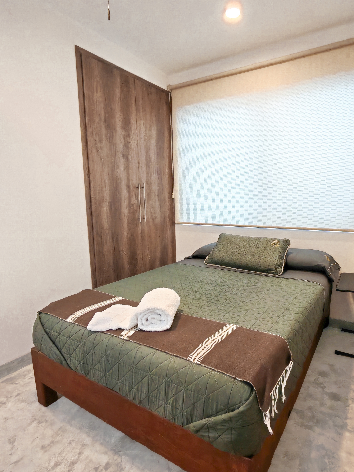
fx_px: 273
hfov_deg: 65.2
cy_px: 238
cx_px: 217
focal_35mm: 20
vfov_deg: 81.7
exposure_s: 1/50
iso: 125
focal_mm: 1.96
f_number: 2.2
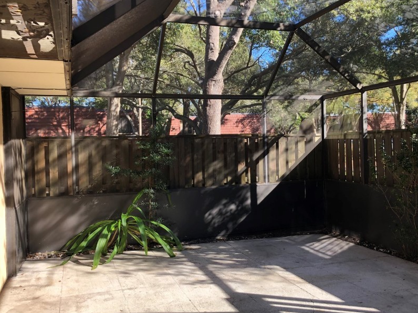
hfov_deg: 51.3
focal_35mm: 36
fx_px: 435
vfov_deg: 39.7
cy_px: 156
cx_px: 232
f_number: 1.8
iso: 20
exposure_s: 1/144
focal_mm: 4
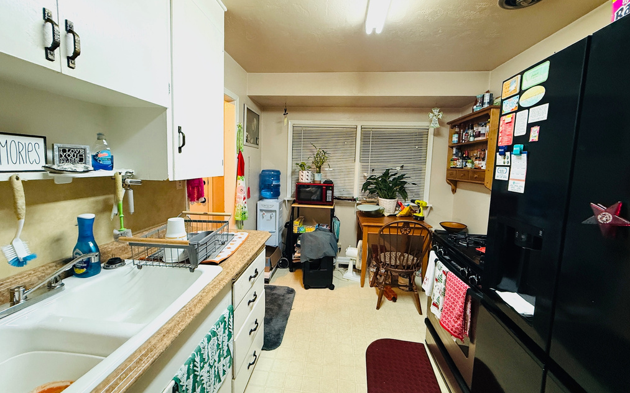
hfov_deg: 101.5
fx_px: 258
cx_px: 313
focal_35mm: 15
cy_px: 186
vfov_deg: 74.7
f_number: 2.2
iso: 400
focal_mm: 2.22
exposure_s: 1/60
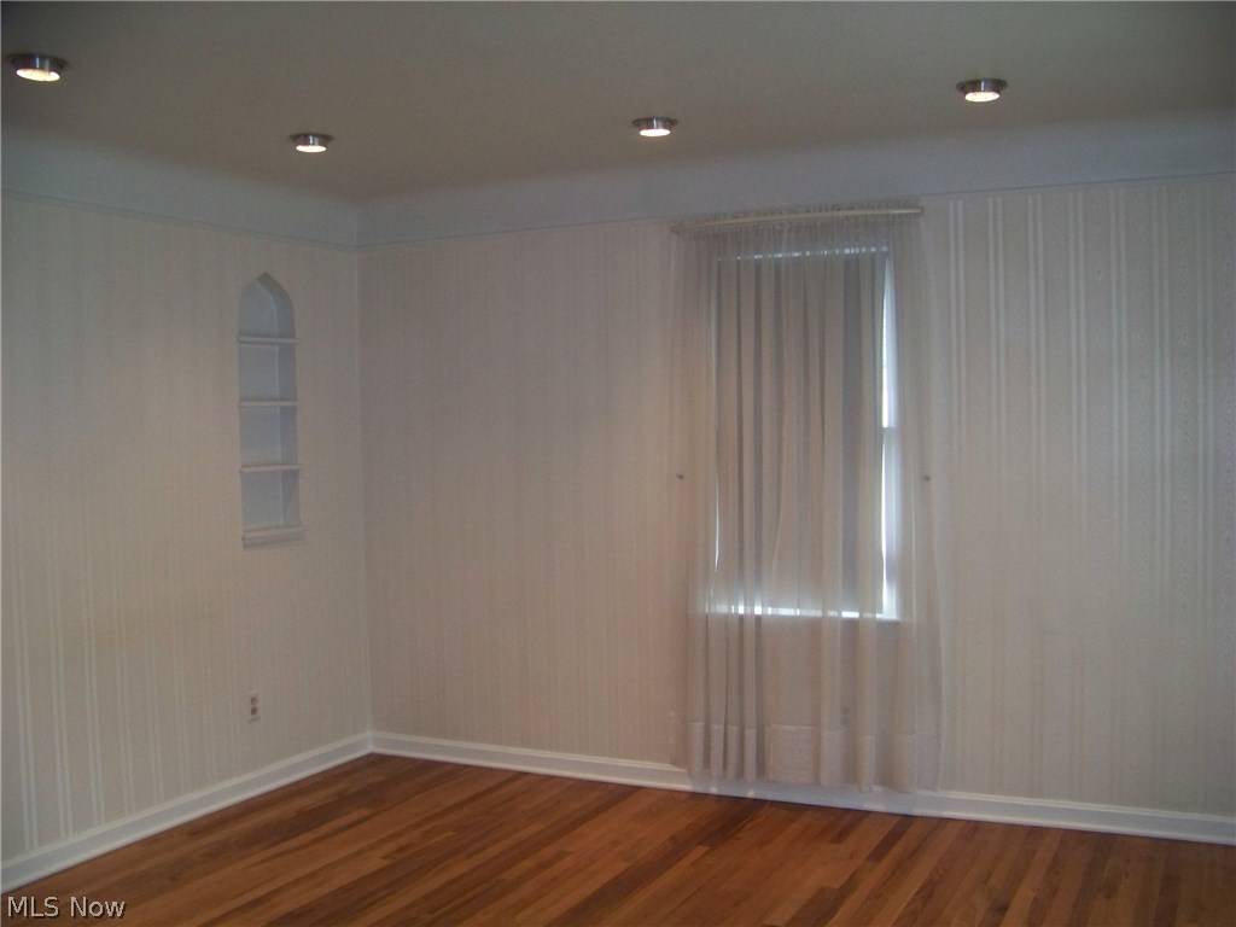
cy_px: 464
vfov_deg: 39.7
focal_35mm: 36
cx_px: 618
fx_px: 1285
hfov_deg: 51.4
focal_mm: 5.85
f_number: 2.8
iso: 200
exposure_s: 1/30
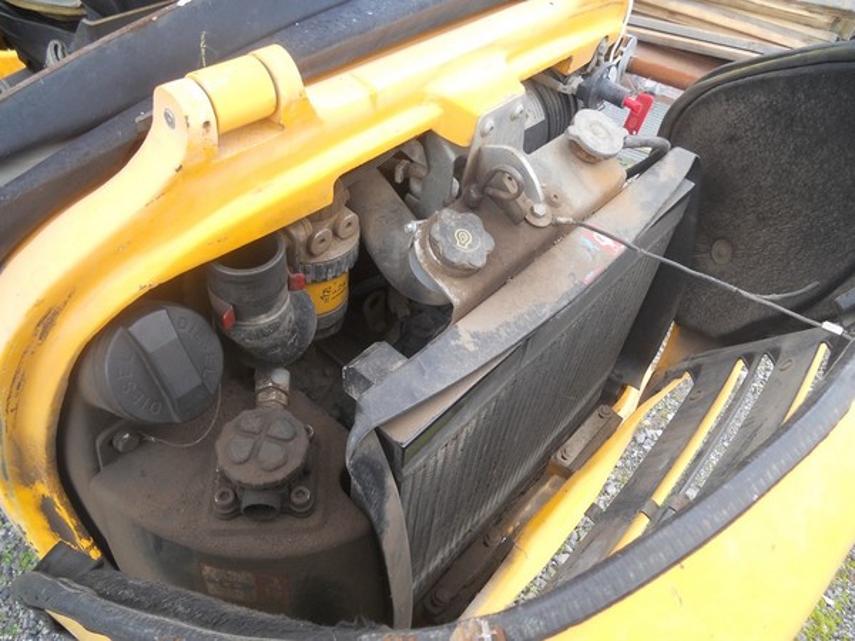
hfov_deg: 65.3
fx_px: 667
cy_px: 320
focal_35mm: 27
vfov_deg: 51.4
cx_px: 428
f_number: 3.2
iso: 80
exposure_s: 1/60
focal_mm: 4.9
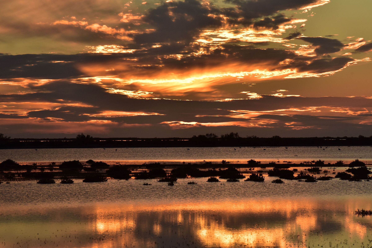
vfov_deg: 6.9
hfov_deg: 10.3
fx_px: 2067
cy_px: 124
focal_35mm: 200
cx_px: 186
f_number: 10
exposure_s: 1/1250
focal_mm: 200
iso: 800
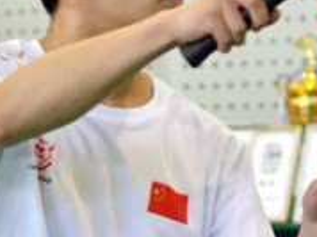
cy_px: 20
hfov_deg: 7.0
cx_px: 235
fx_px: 2588
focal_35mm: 283
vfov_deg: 5.2
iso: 3600
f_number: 3.5
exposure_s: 1/500
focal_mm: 70
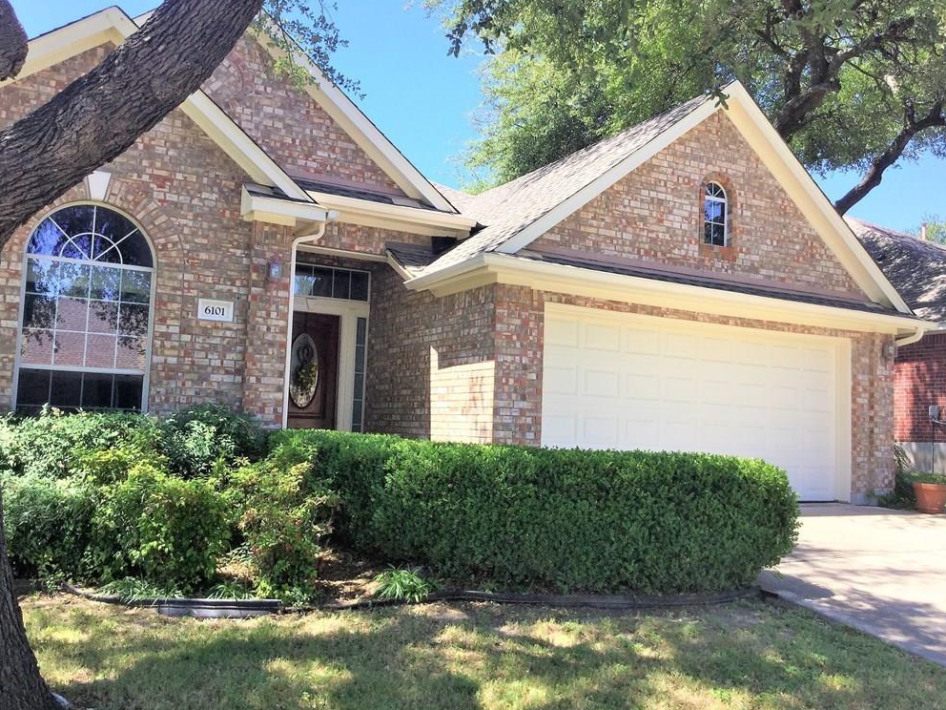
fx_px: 875
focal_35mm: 32
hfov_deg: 56.8
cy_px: 350
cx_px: 476
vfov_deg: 44.2
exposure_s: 1/424
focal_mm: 3.3
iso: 25
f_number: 2.4
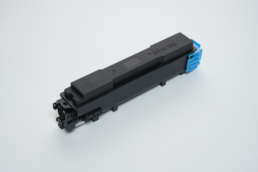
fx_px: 537
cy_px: 86
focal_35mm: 75
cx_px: 129
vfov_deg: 18.2
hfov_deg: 27.0
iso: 200
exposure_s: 1/125
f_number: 8
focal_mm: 50
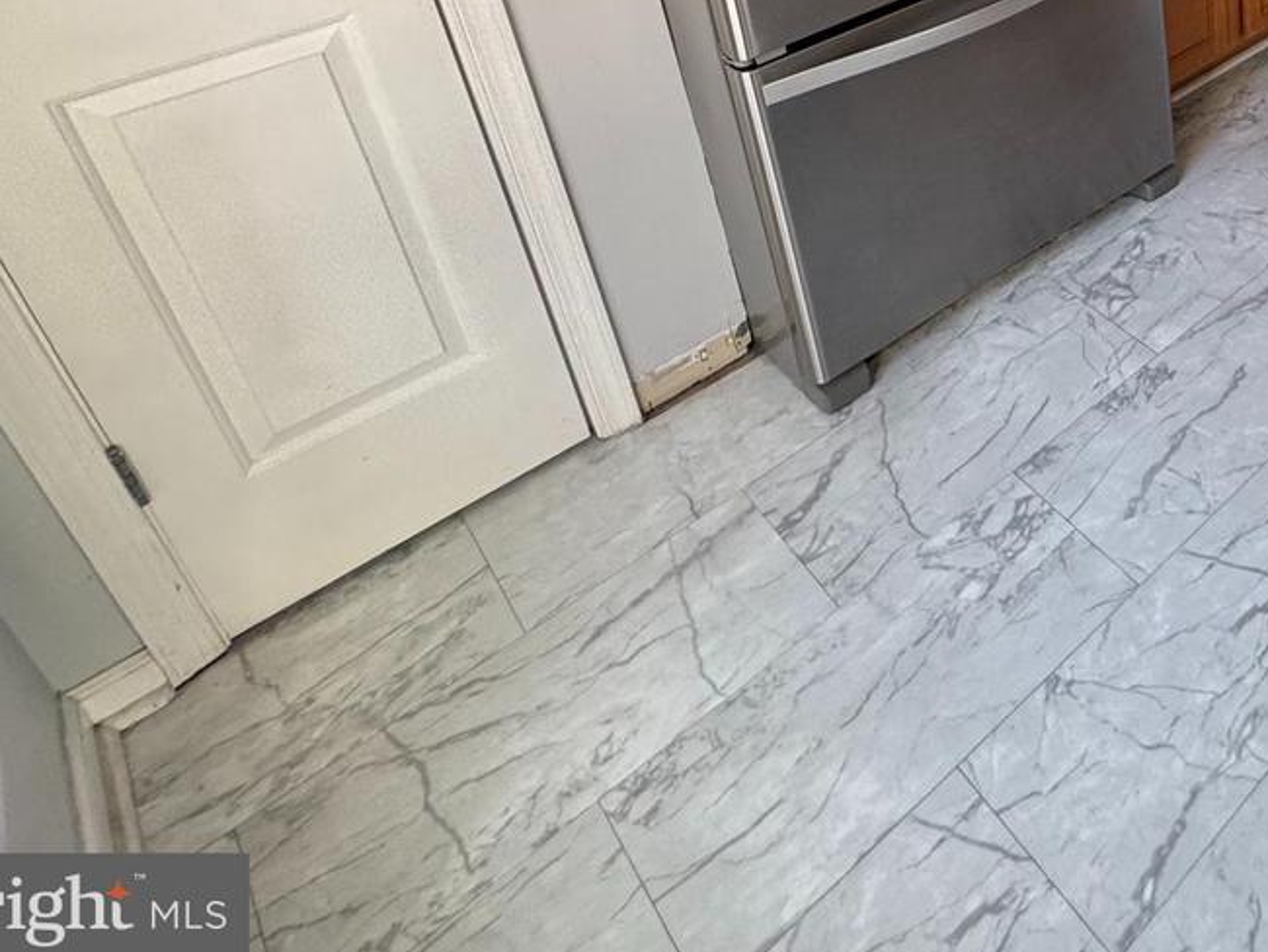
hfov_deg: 46.9
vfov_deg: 38.0
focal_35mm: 31
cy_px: -88
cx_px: 1311
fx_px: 1136
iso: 125
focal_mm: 2.22
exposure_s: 1/99
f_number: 2.2
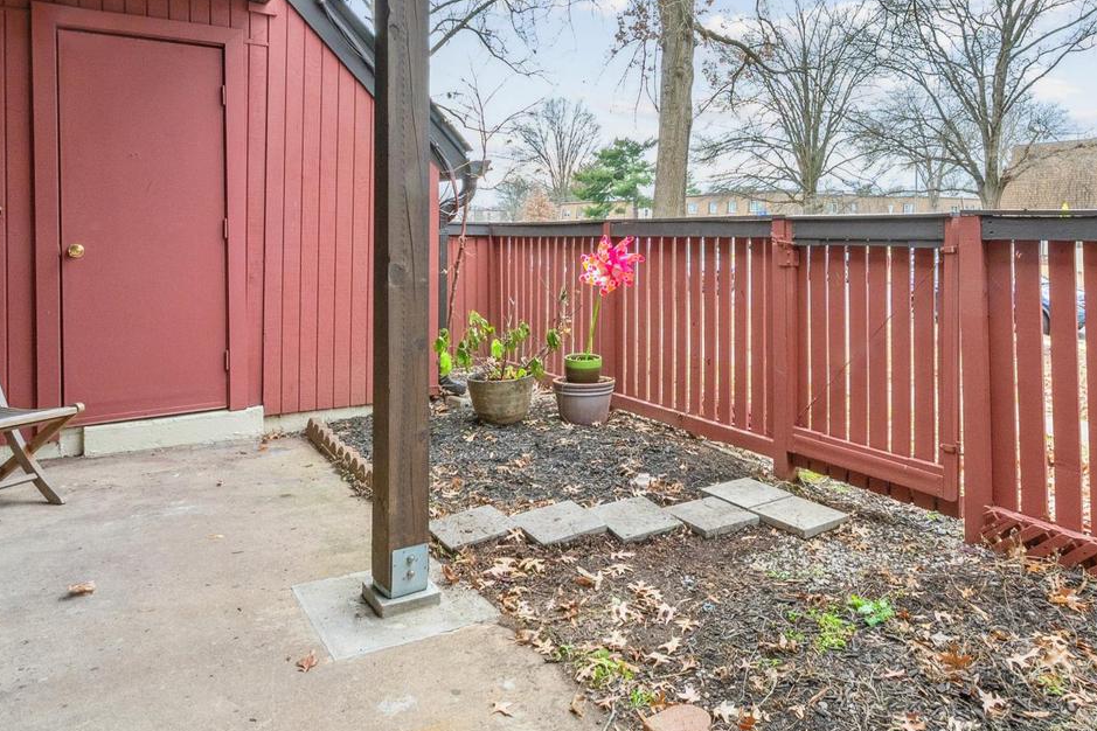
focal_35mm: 23
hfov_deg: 76.1
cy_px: 235
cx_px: 553
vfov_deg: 53.8
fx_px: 701
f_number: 11
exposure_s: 1/25
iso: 400
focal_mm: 10
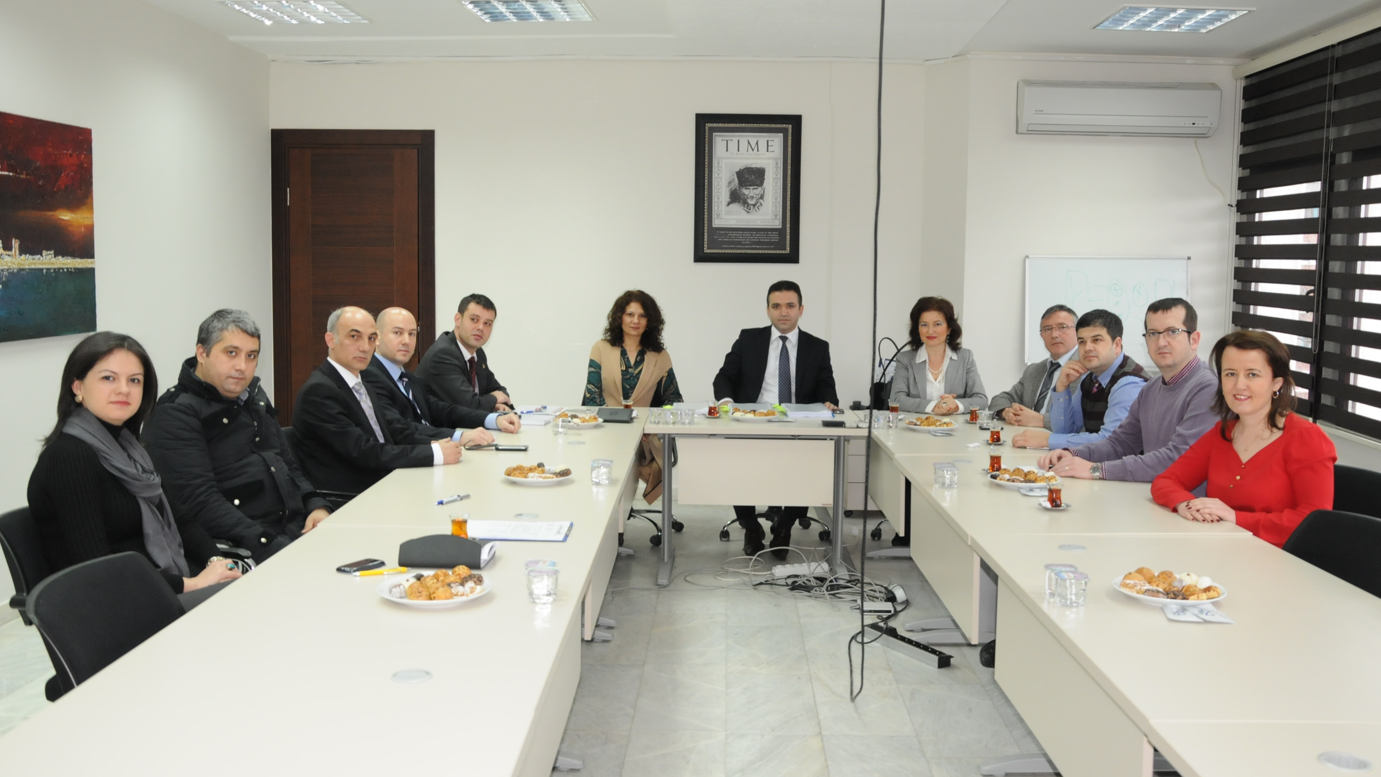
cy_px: 368
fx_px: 1228
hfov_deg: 58.7
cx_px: 687
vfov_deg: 35.1
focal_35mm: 34
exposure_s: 1/100
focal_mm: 21
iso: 1000
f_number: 5
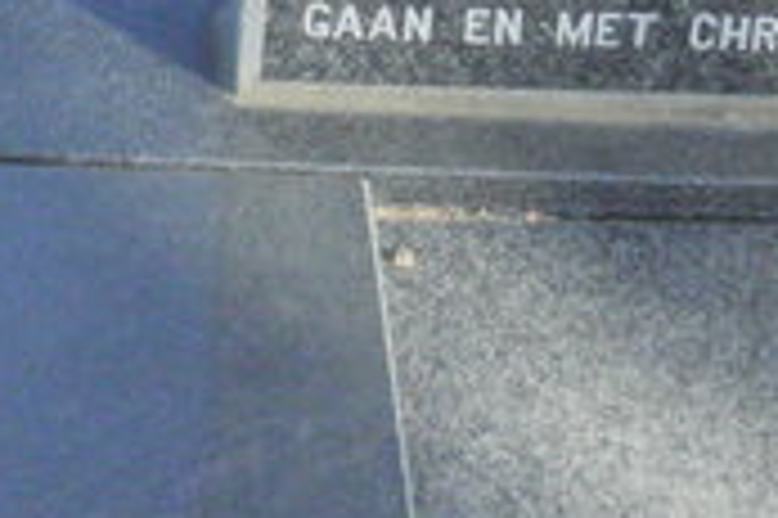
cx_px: -121
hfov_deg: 15.9
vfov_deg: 9.6
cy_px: -748
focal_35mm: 125
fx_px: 2699
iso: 200
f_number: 6.3
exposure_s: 1/250
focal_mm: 4.6
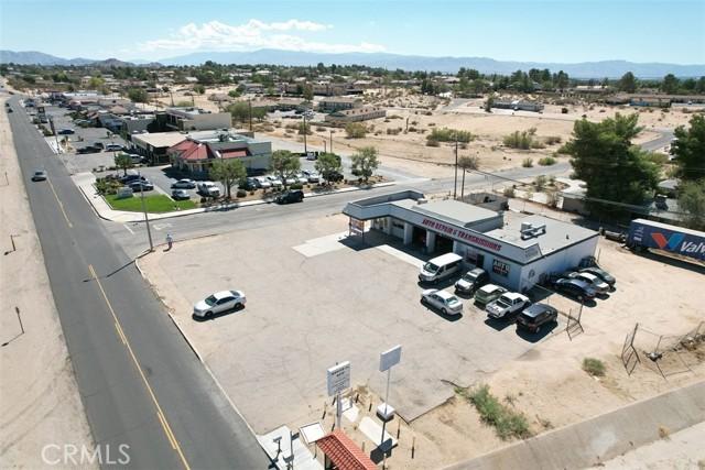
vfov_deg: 57.3
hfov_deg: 78.6
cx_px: 352
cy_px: 235
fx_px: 431
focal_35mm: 22
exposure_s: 1/400
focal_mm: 8.38
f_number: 2.8
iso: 100
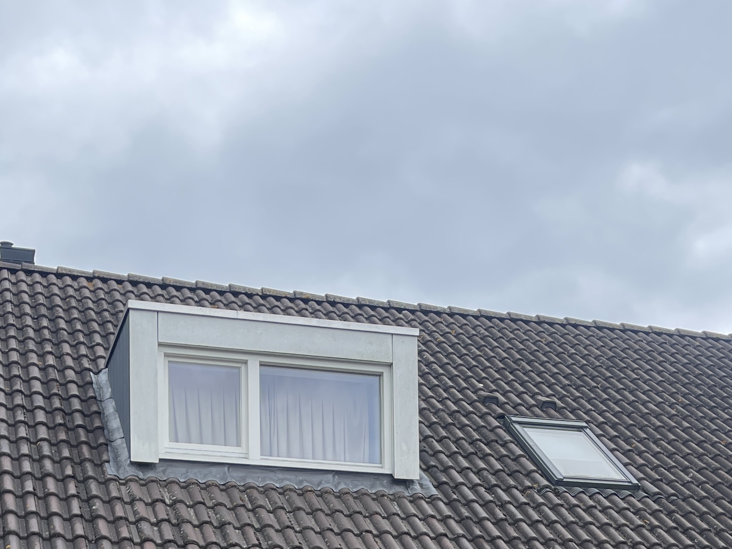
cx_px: 412
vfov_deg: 20.1
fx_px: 1417
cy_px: 715
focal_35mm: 67
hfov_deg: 28.9
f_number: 1.6
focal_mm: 5.1
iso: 32
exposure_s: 1/1225
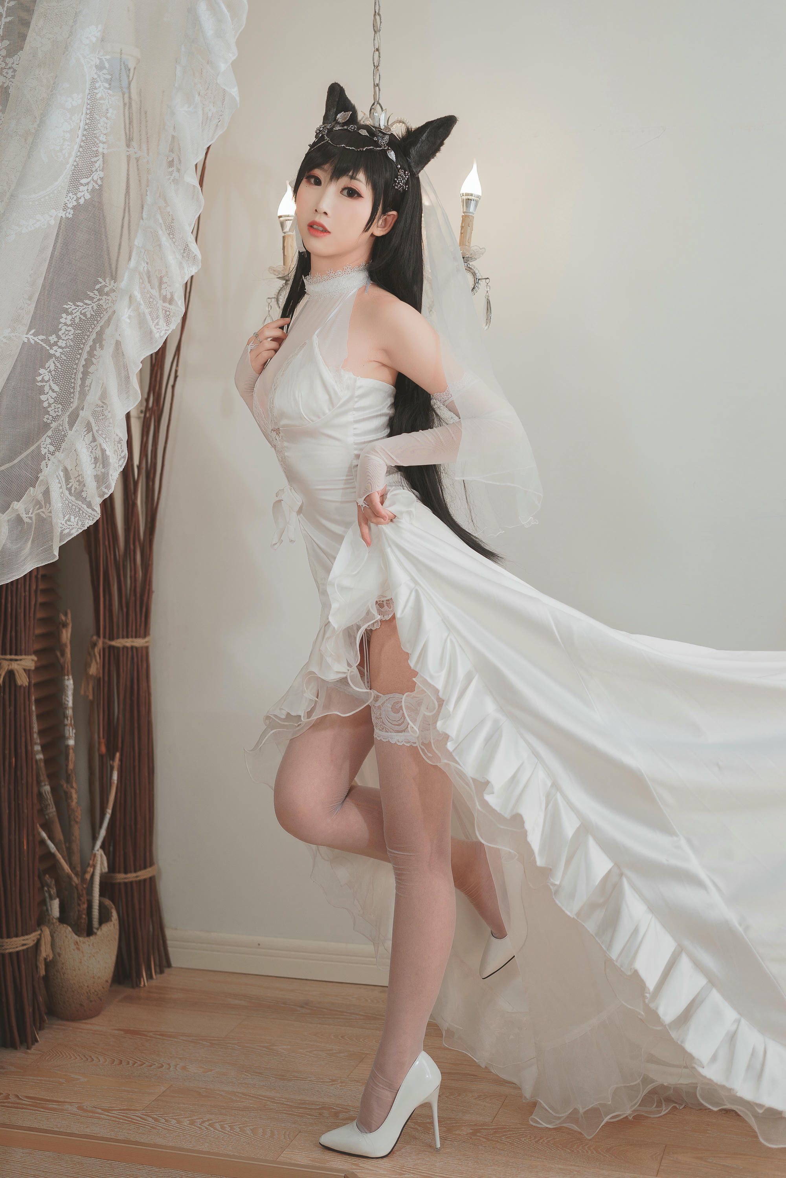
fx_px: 1637
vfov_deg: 39.6
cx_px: 393
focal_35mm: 50
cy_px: 589
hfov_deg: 27.0
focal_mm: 50
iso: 100
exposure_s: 1/100
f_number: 2.8
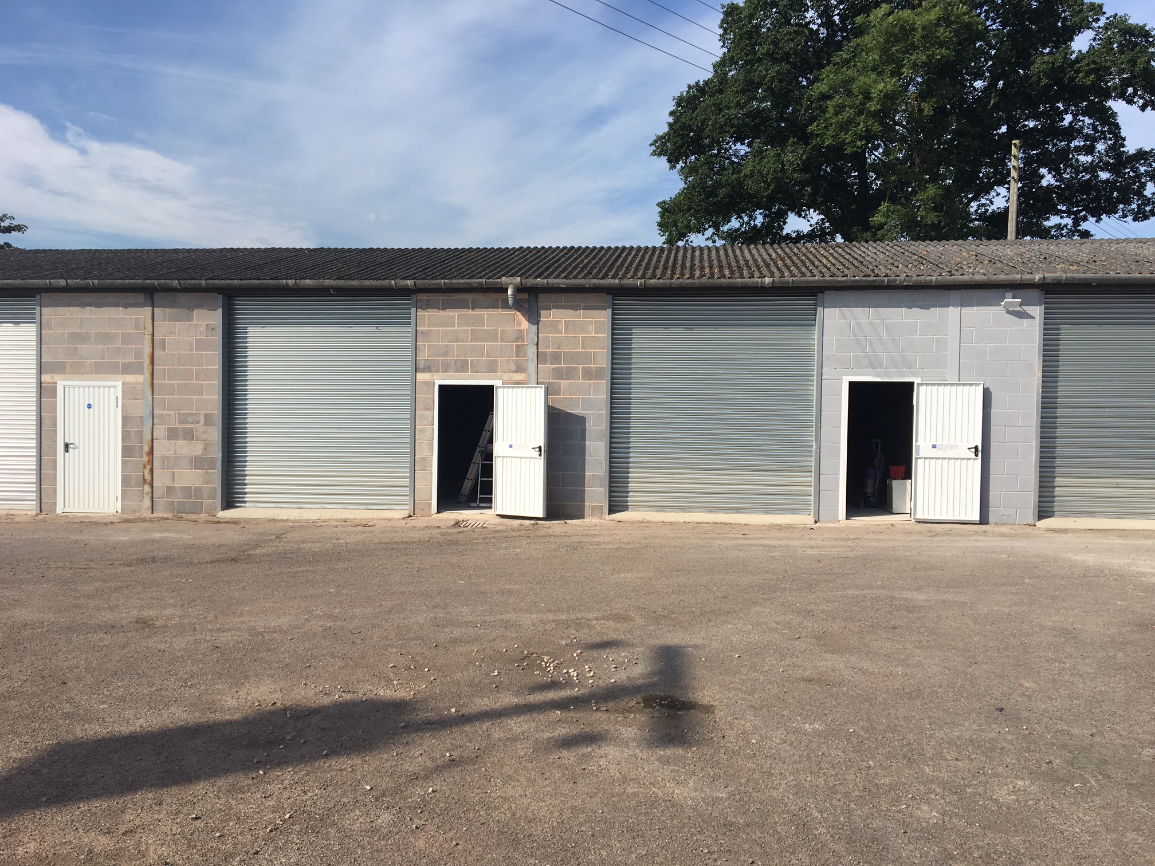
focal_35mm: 29
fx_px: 968
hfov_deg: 61.7
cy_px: 433
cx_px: 578
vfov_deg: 48.2
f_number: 2.2
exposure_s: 1/1972
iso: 25
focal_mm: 4.15
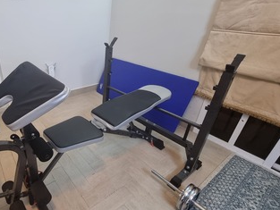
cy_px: 107
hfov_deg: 80.9
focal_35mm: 19
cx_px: 86
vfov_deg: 68.7
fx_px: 154
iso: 320
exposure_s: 1/33
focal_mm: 2.2
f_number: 2.2
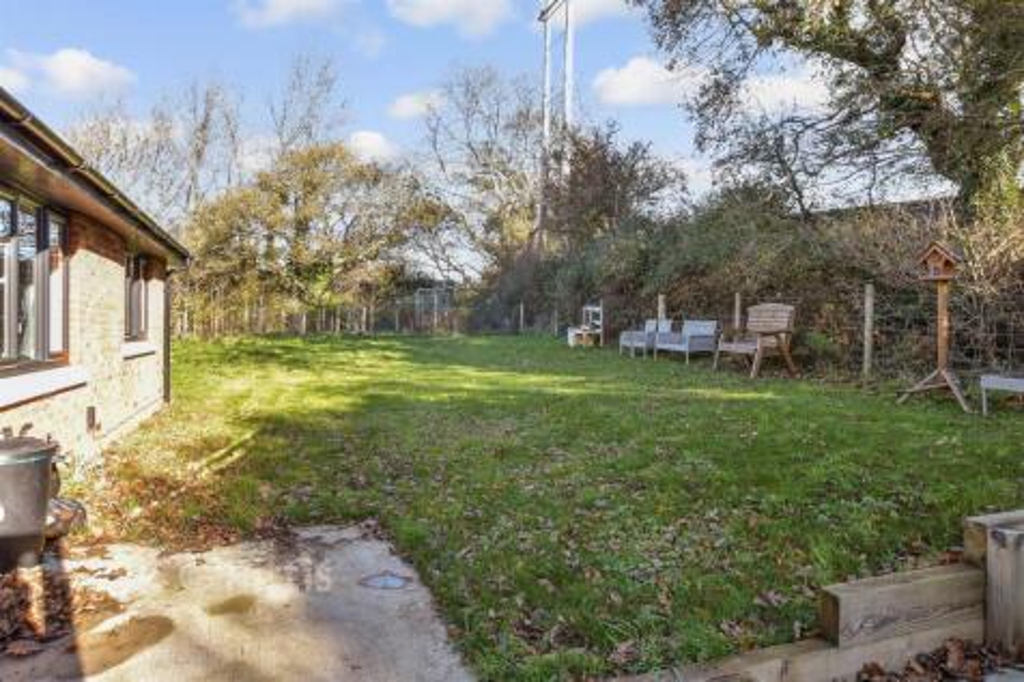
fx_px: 597
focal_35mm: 21
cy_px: 341
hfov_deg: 81.2
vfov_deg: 59.5
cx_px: 512
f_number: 8
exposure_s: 1/40
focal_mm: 14
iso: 160
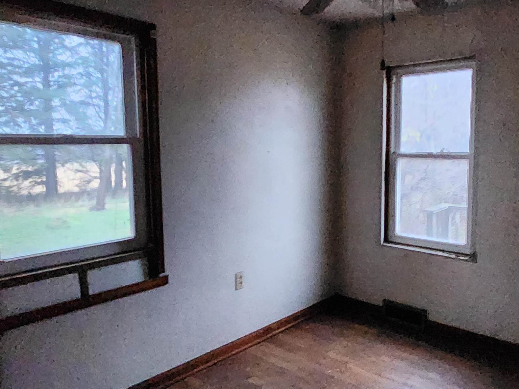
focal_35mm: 26
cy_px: 181
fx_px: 390
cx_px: 354
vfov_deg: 53.0
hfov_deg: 65.2
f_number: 2.2
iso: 2500
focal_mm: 2.2
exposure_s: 1/24
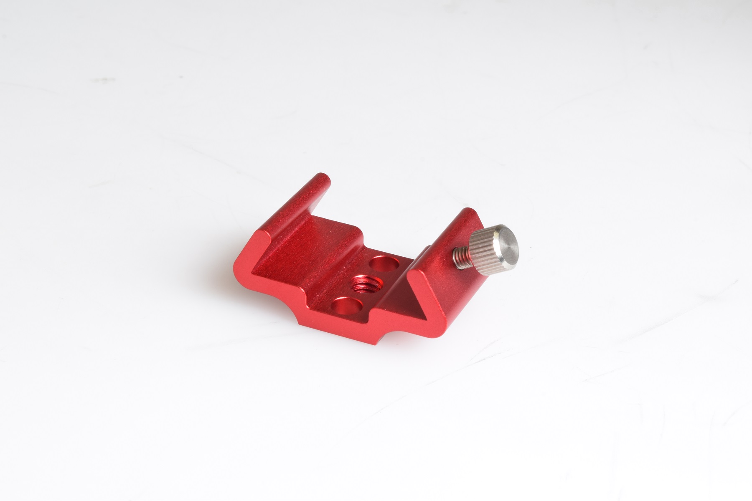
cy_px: 250
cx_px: 376
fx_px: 1723
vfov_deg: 16.6
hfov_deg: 24.6
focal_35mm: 82
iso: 200
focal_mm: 55
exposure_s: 1/3
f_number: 20
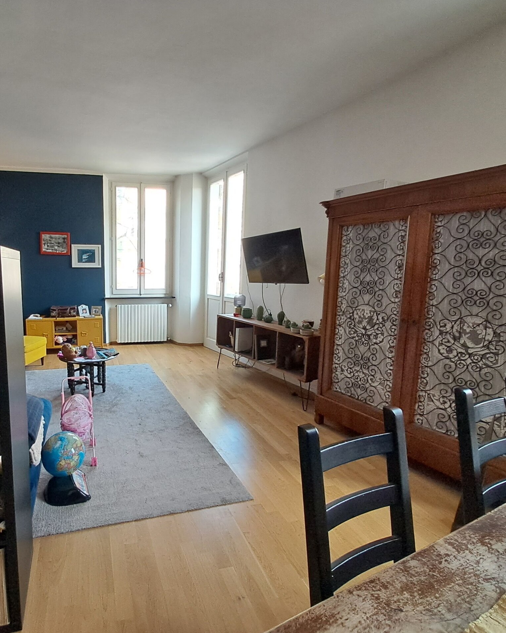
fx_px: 318
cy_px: 316
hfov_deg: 74.2
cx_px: 161
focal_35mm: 17
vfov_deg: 89.6
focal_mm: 1.13
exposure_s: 1/50
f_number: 2.2
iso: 80
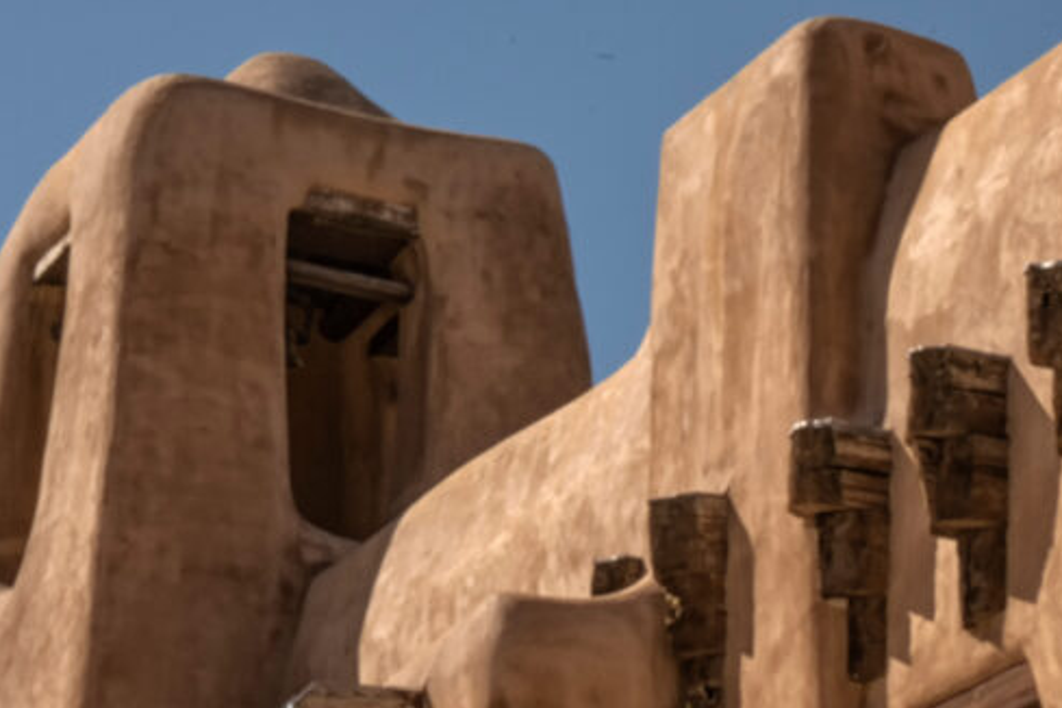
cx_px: 971
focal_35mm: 134
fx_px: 3953
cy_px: 616
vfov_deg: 10.2
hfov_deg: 15.1
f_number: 22
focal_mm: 64
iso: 400
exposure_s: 1/200
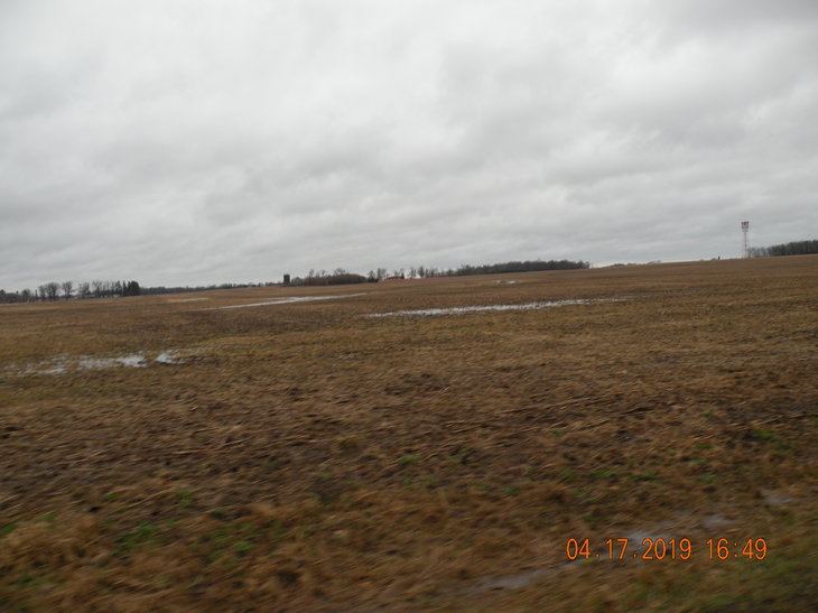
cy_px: 306
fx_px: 661
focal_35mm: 28
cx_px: 409
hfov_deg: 63.5
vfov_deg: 49.7
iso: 64
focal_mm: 5
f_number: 3.2
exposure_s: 1/96.3
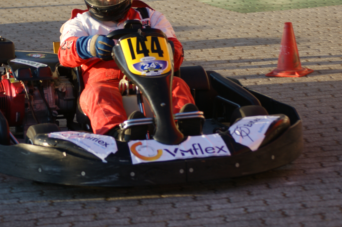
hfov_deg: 11.8
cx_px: 111
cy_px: 69
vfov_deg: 7.9
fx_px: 1652
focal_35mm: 174
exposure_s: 1/160
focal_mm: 70
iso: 100
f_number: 4.5
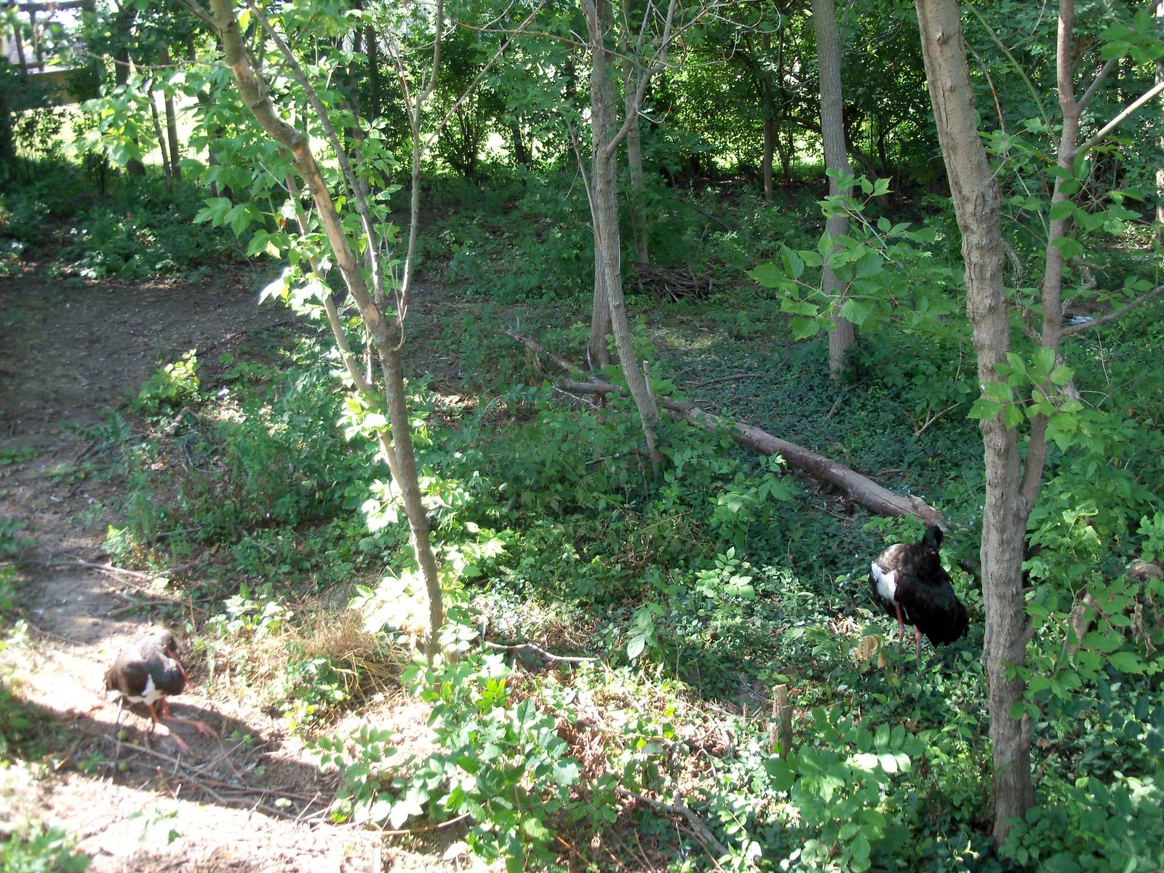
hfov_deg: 52.6
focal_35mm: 35
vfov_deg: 40.7
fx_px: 1177
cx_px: 582
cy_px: 436
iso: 80
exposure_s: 1/60
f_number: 3
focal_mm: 6.3
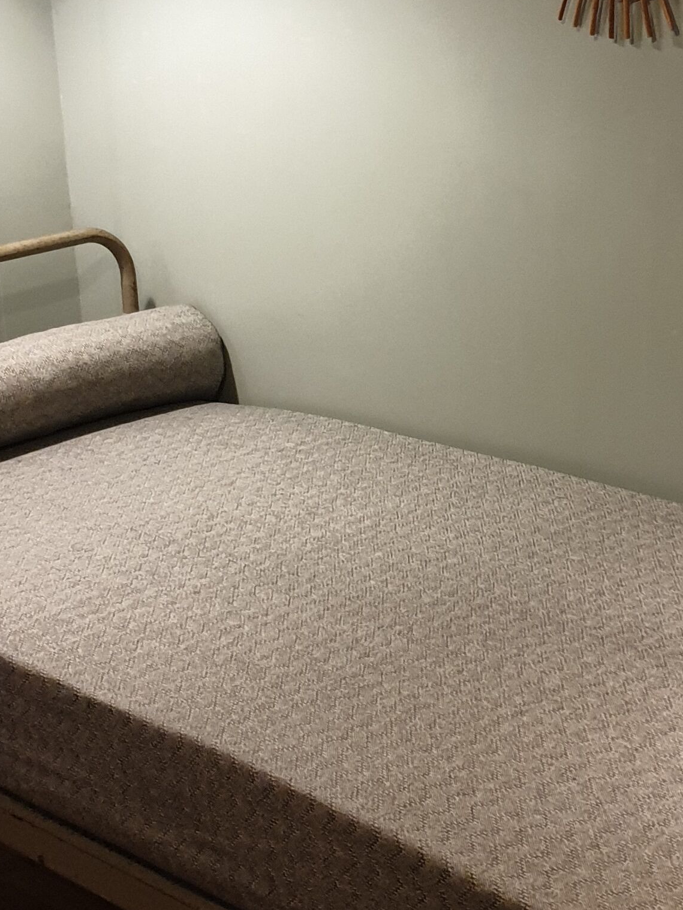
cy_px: 291
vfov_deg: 28.0
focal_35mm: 69
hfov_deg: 21.2
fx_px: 1815
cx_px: 498
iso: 320
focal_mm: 4.3
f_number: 1.5
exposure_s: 1/50
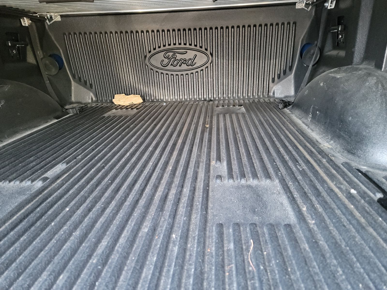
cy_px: 145
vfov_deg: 56.8
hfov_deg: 71.6
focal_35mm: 24
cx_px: 194
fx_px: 268
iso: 1259
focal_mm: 6.7
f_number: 1.8
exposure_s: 1/59
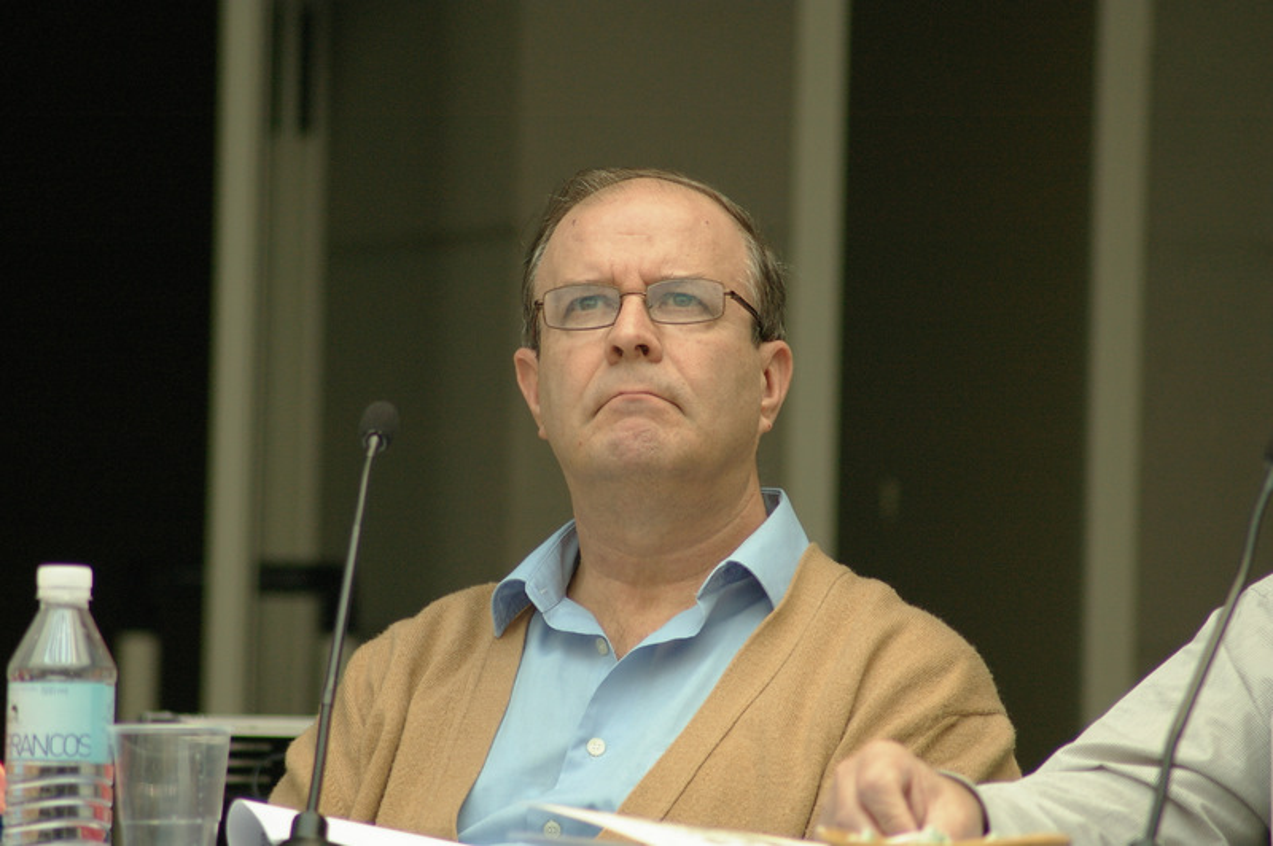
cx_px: 636
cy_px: 423
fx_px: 15899
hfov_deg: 4.6
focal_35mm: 450
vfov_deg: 3.0
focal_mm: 300
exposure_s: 1/90
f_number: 5.6
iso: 800
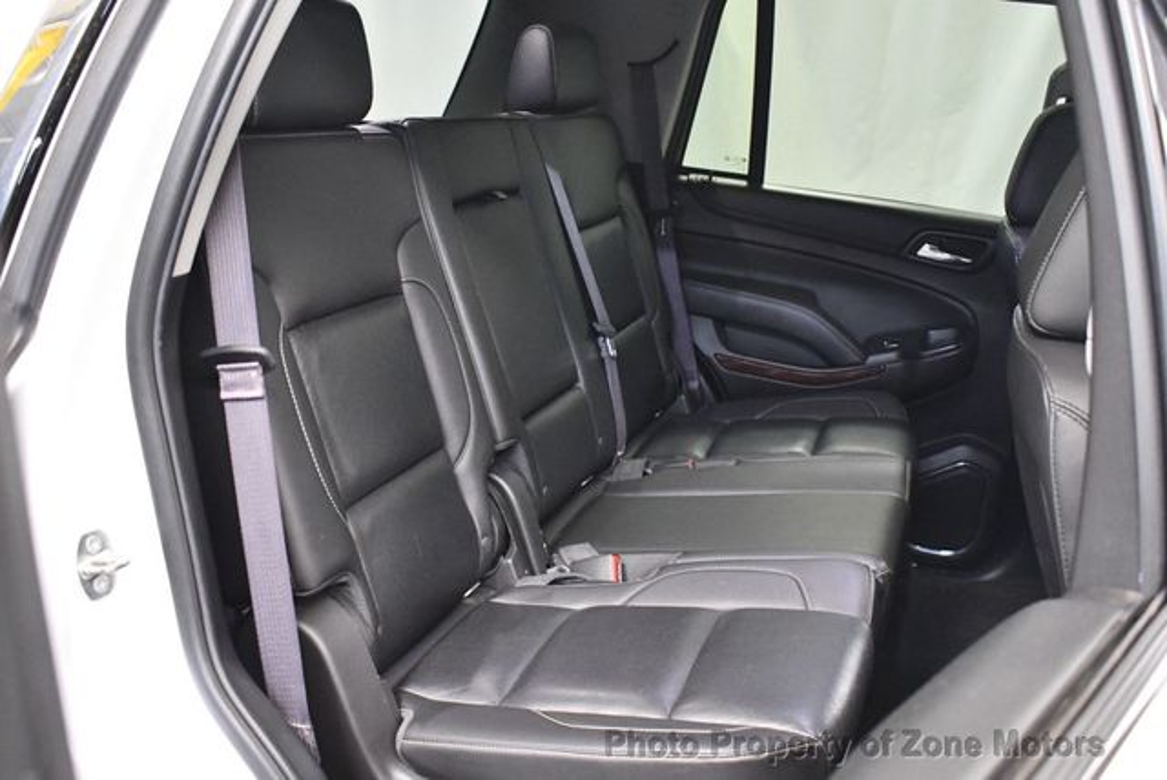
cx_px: 584
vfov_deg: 36.9
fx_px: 1168
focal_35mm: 36
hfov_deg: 53.1
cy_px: 390
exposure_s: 1/60
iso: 4500
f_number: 3.5
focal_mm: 18
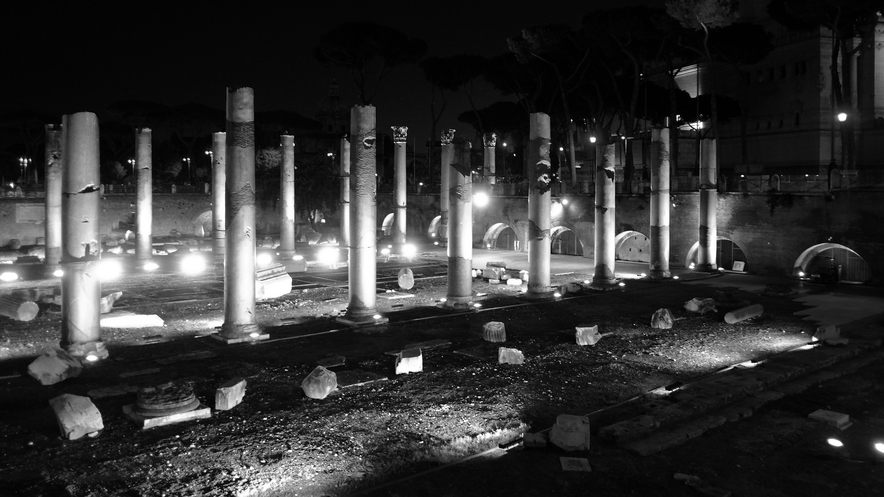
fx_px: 727
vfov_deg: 37.6
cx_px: 482
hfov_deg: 62.5
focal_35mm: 31
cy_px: 196
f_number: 2
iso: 1600
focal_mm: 18
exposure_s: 1/26
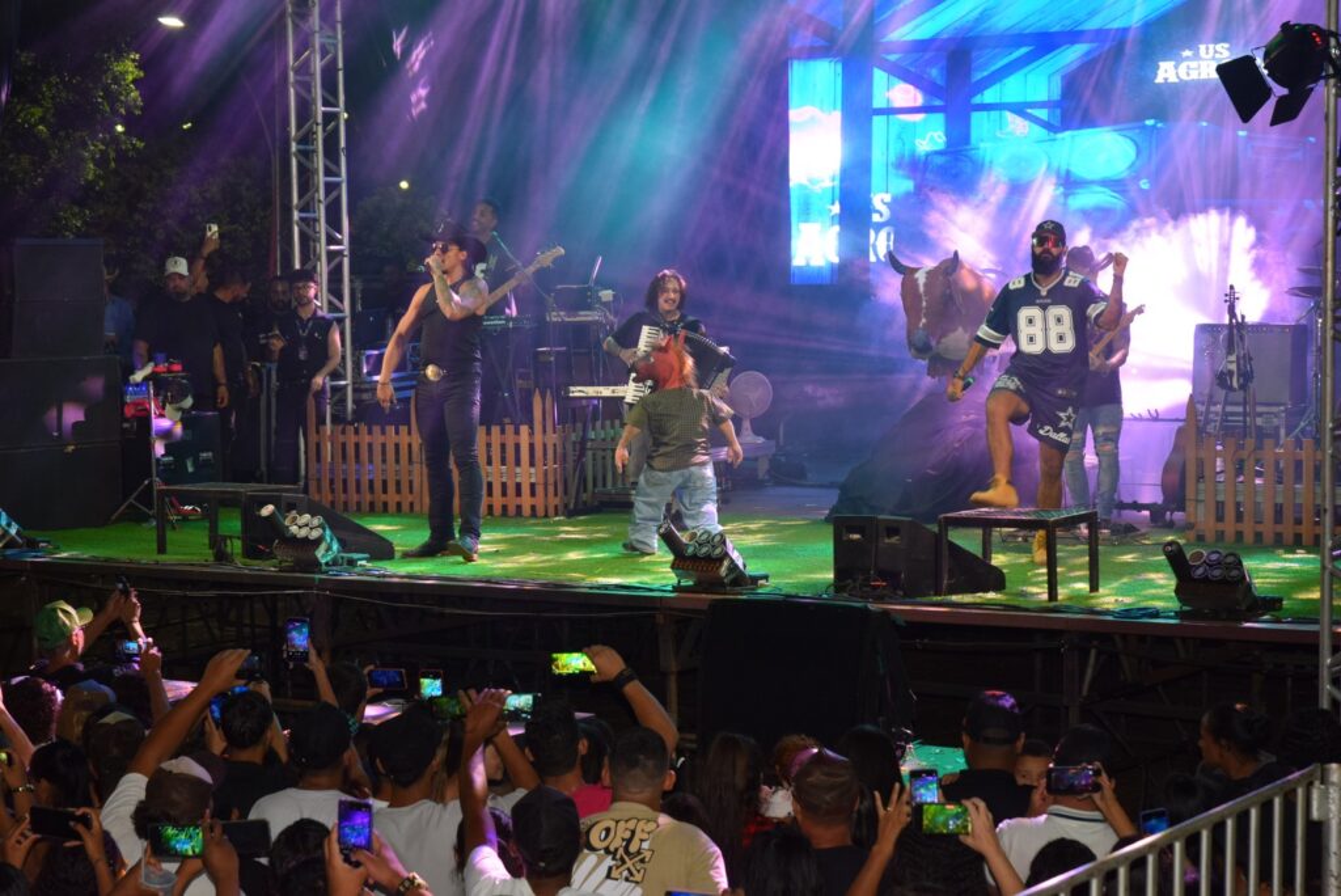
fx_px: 2795
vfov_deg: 18.2
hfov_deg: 27.0
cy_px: 448
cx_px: 670
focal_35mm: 75
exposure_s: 1/125
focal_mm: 50
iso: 800
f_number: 5.6
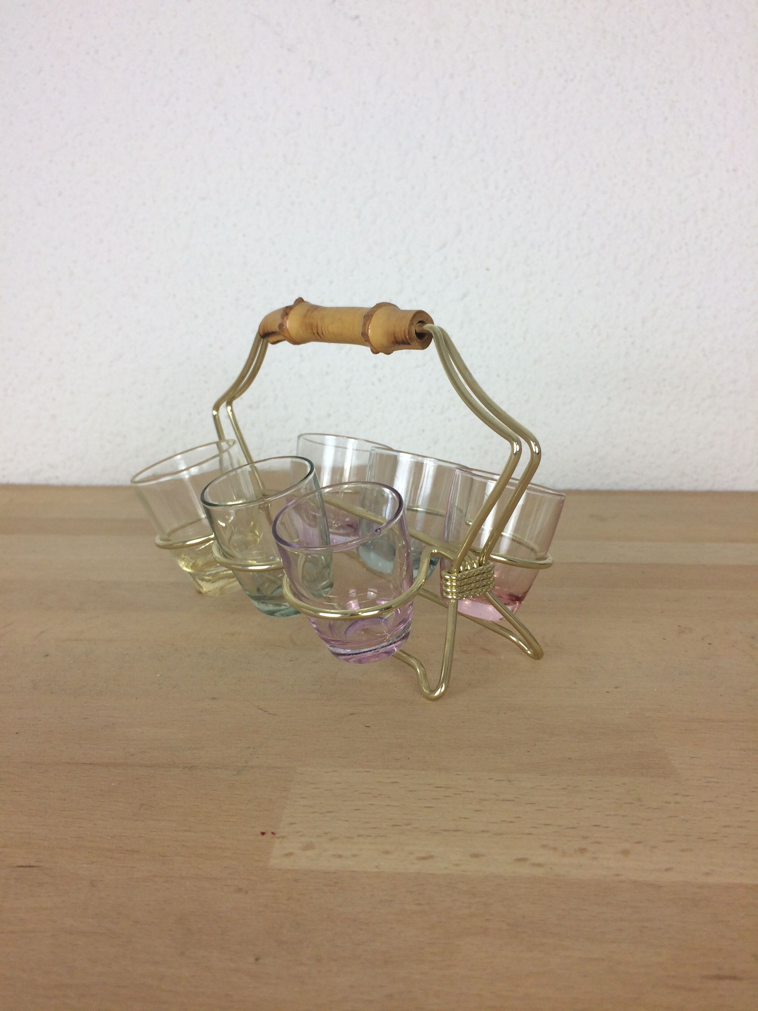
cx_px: 379
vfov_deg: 61.7
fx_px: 847
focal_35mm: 29
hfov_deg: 48.2
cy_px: 506
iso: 64
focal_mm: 4.15
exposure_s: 1/100
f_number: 2.2
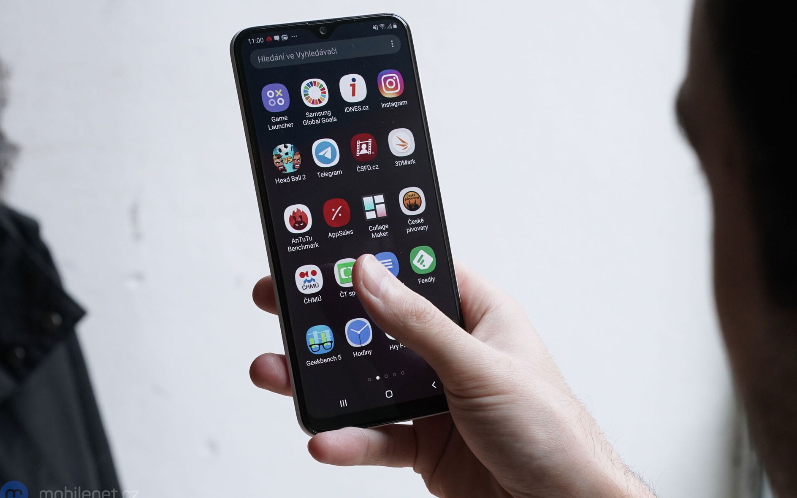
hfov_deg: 35.7
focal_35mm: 57
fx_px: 1238
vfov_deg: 22.7
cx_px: 394
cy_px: 250
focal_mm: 55
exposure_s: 1/160
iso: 2000
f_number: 7.1
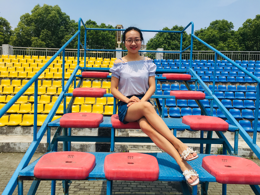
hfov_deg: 61.7
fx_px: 218
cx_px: 130
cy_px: 98
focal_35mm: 29
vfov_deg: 48.2
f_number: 2.2
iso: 25
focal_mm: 4.15
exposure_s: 1/1748
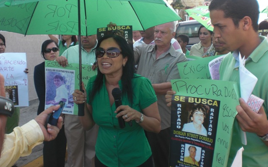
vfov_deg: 31.1
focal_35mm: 41
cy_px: 66
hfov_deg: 48.2
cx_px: 132
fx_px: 299
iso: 64
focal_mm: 6.3
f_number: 3.1
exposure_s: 1/200
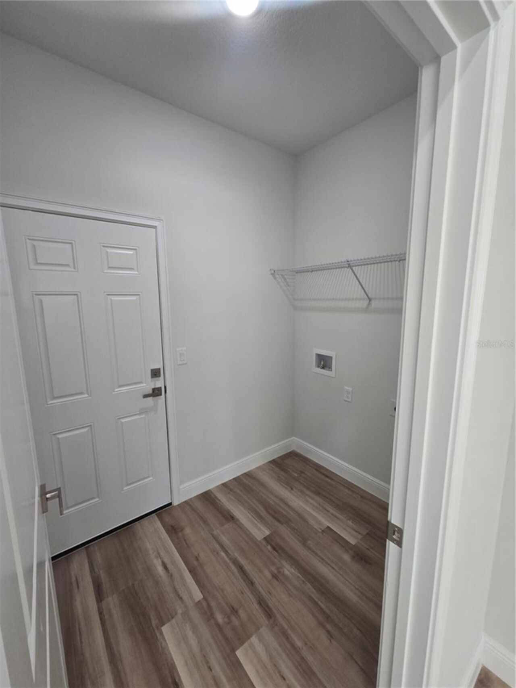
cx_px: 258
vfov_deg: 106.2
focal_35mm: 13
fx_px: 258
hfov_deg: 89.9
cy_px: 344
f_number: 2.2
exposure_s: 1/60
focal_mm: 2.2
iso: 100
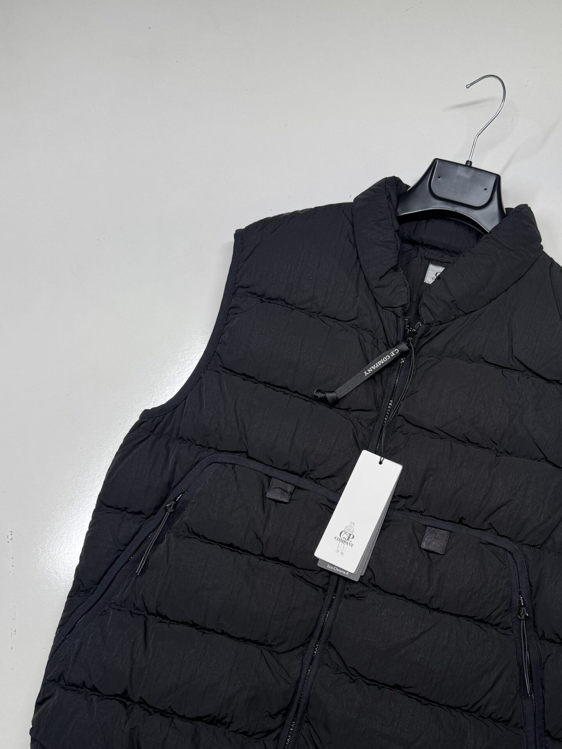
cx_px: 365
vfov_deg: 55.7
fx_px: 693
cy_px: 496
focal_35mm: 32
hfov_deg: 43.7
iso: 50
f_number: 1.78
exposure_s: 1/134
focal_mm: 6.76
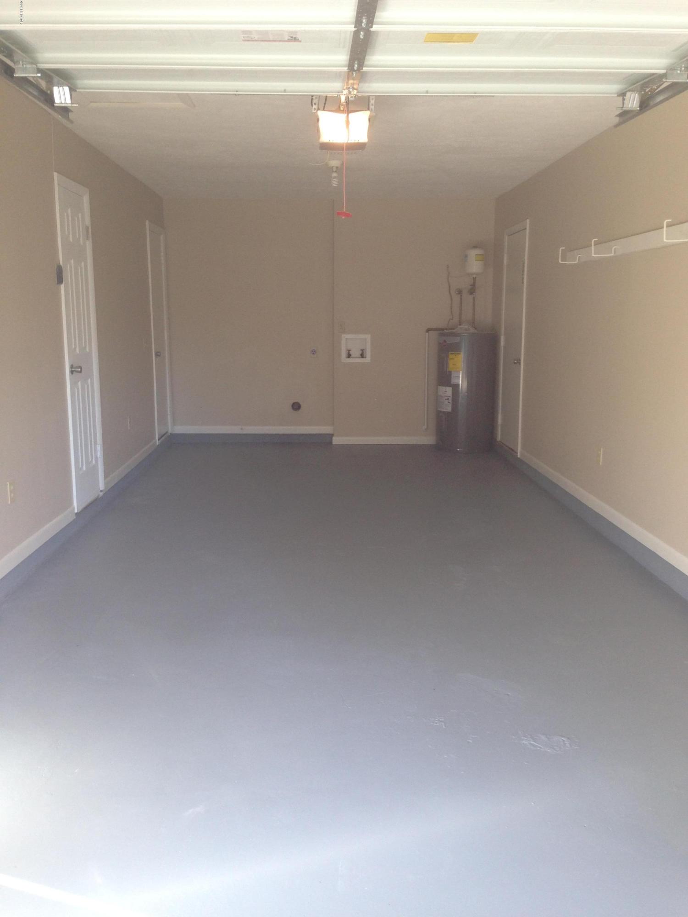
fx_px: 875
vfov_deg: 55.4
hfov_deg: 42.9
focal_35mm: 33
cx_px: 344
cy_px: 458
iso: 50
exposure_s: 1/60
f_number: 2.4
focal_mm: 4.12
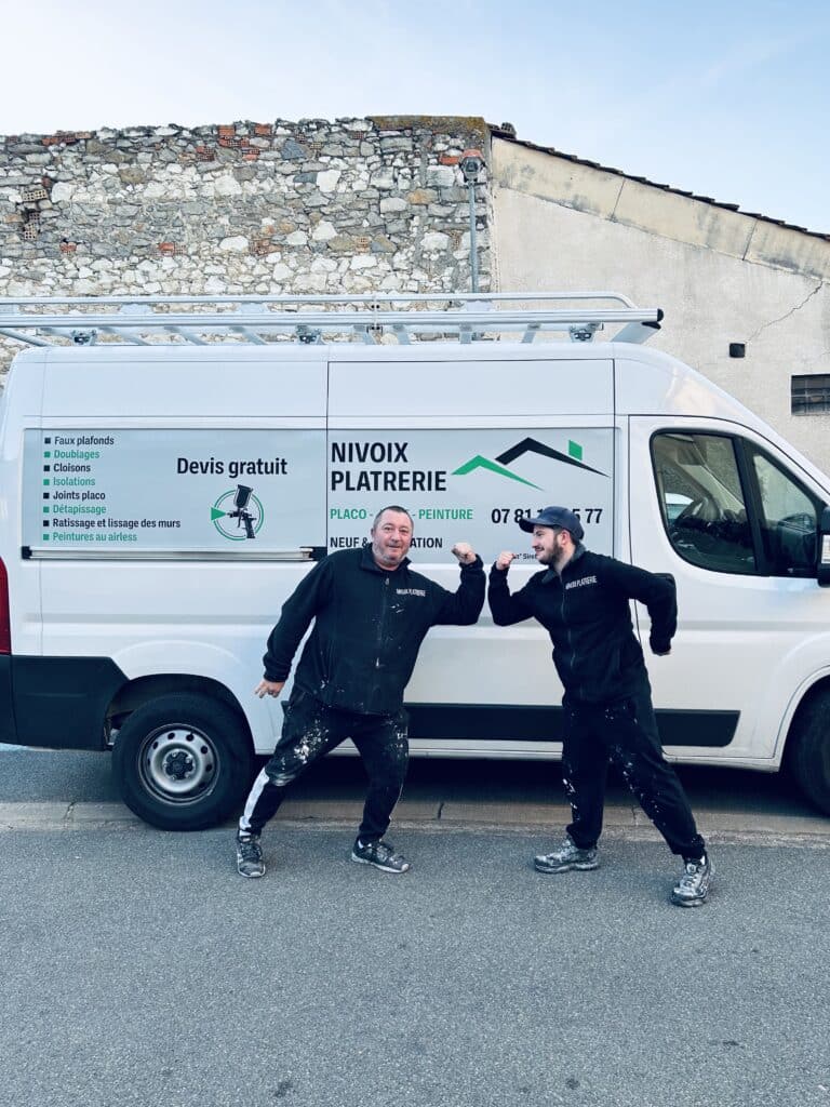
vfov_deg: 67.3
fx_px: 831
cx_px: 415
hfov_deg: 53.1
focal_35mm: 26
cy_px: 554
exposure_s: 1/169
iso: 40
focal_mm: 5.7
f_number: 1.5
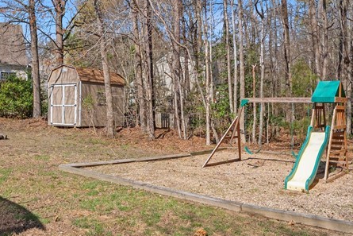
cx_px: 202
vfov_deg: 34.2
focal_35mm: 39
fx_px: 383
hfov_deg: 49.4
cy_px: 119
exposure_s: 1/160
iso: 800
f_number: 8
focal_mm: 16
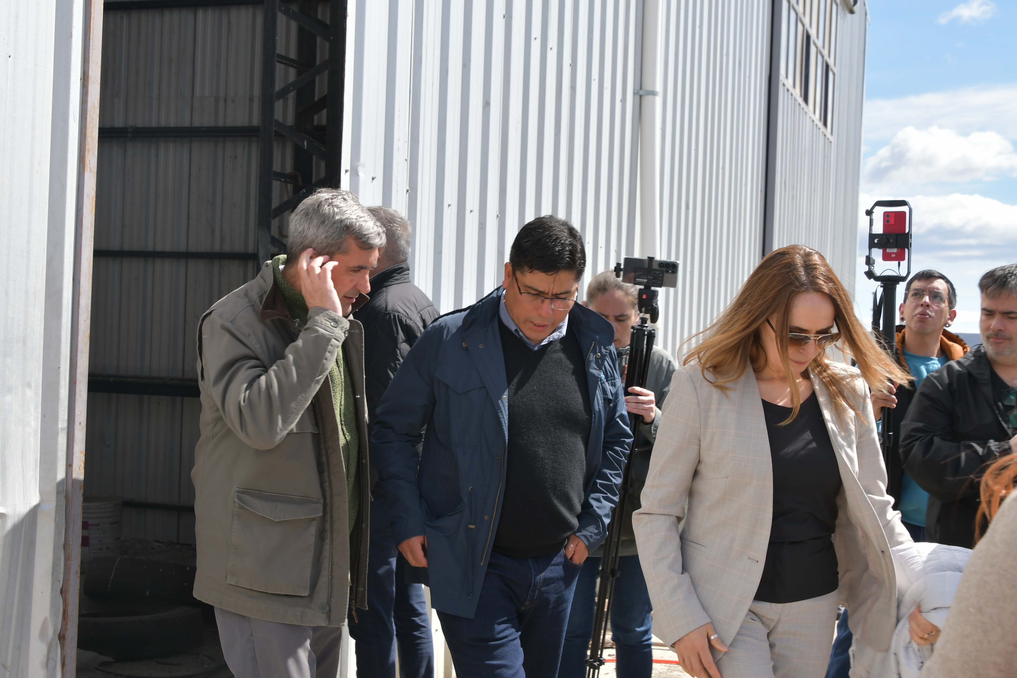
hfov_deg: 41.1
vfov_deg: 28.1
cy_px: 339
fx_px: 1356
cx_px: 508
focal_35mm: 48
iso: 100
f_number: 9
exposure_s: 1/160
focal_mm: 32
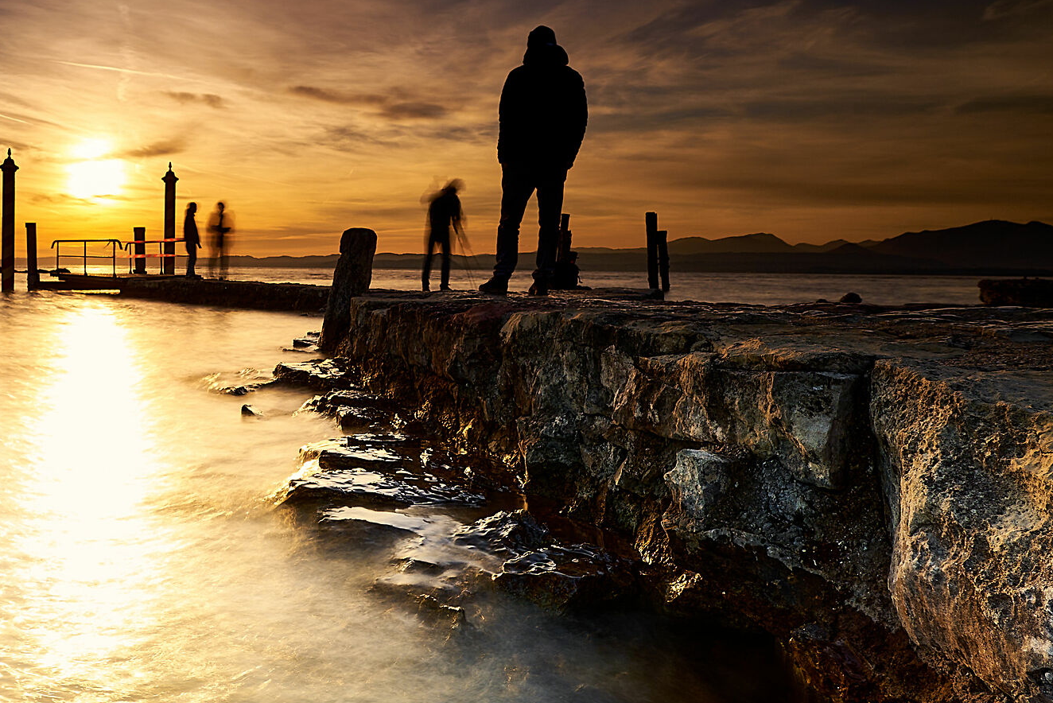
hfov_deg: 59.8
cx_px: 250
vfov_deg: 44.8
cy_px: 289
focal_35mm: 29
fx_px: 849
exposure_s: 3
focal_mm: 16
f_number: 10
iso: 100
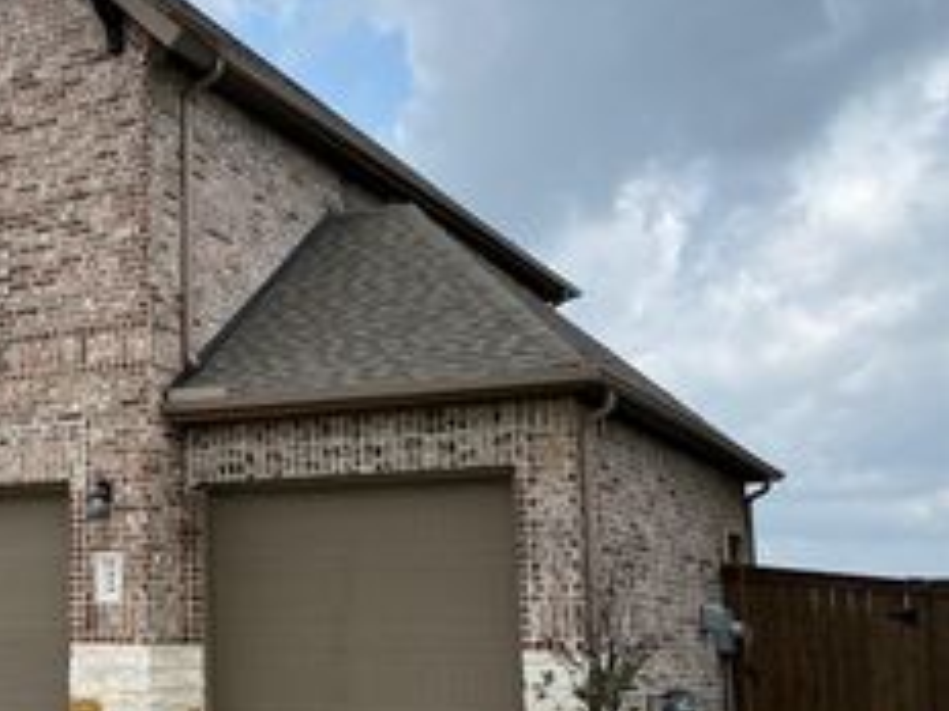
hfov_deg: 31.0
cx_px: -70
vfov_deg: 26.1
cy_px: 423
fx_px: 1535
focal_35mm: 56
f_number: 1.8
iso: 32
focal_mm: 4.25
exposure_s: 1/3846
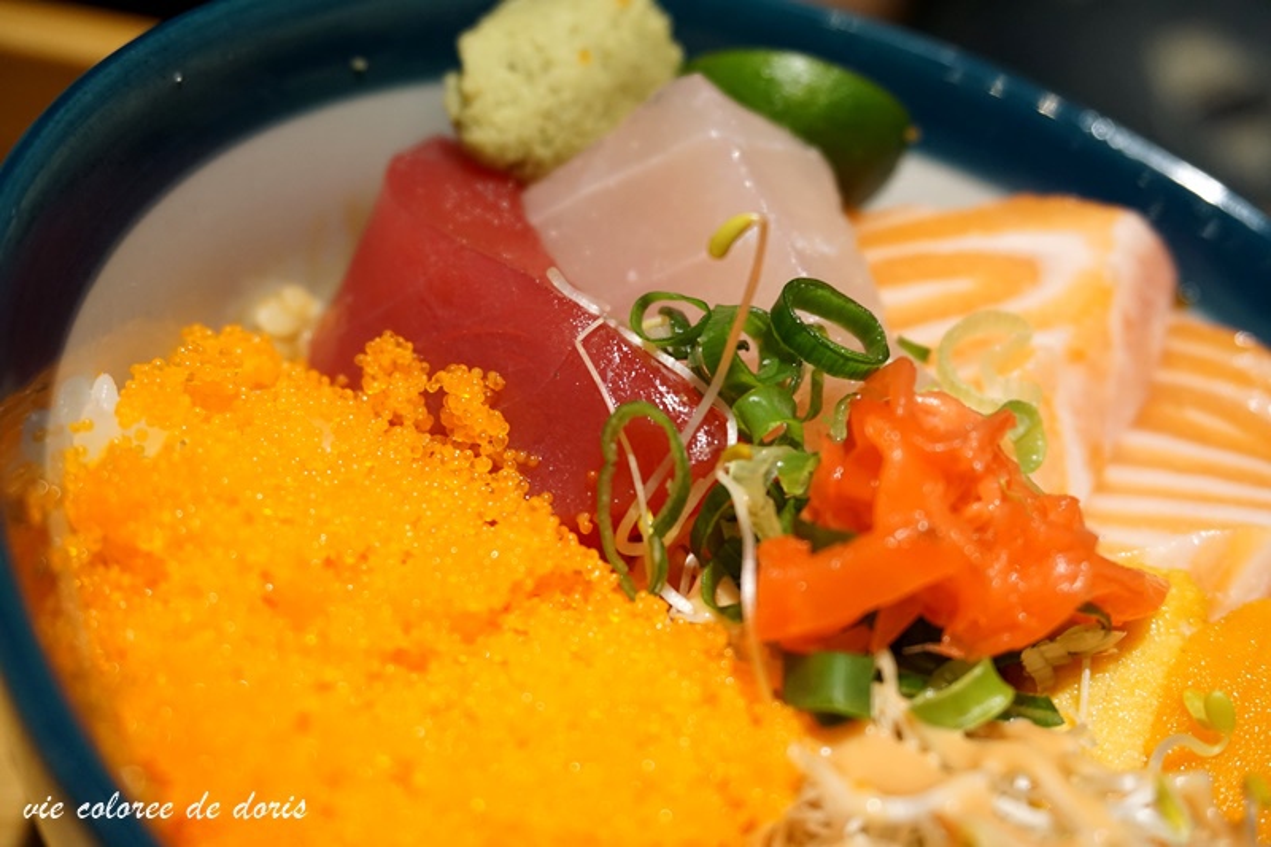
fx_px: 1641
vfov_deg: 28.9
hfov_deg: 42.3
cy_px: 424
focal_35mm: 46
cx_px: 636
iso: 1000
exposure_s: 1/60
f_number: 5
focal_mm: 31
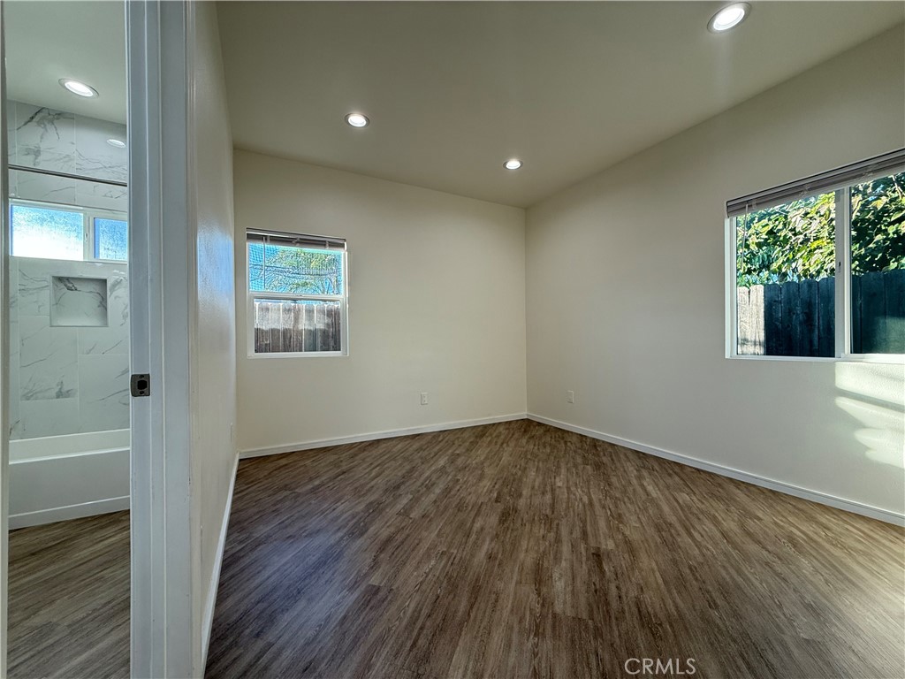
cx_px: 452
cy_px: 340
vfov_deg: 85.7
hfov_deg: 102.1
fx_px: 366
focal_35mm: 14
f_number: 2.2
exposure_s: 1/120
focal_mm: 2.22
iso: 80
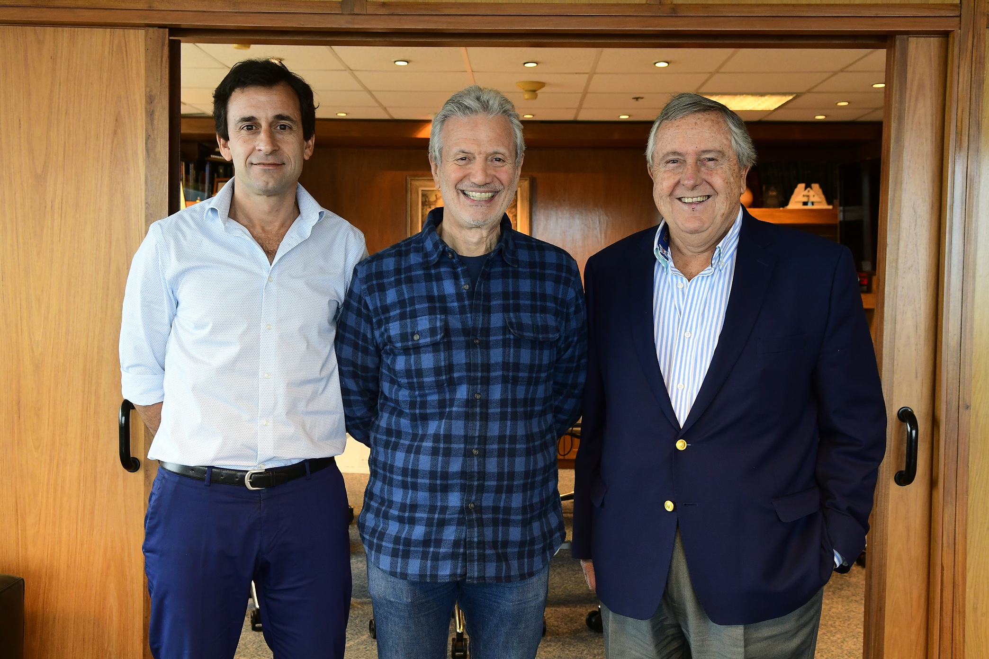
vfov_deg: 34.2
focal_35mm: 39
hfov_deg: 49.6
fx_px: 1071
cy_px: 330
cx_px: 494
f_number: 5
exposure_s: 1/50
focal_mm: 26
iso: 1000
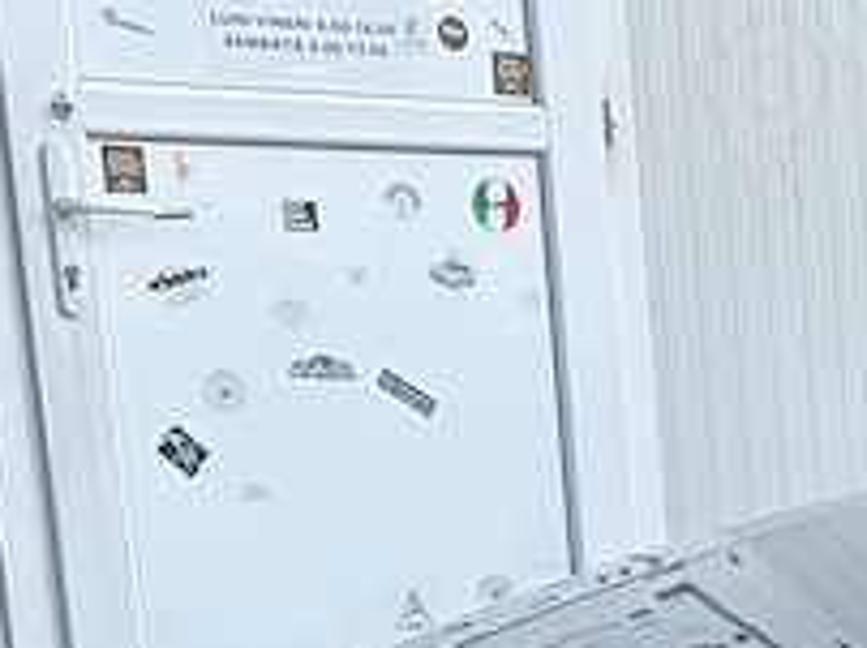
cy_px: 983
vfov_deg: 11.0
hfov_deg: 13.4
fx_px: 3227
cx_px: 1648
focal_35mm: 129
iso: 50
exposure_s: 1/1953
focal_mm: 5.96
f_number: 1.6
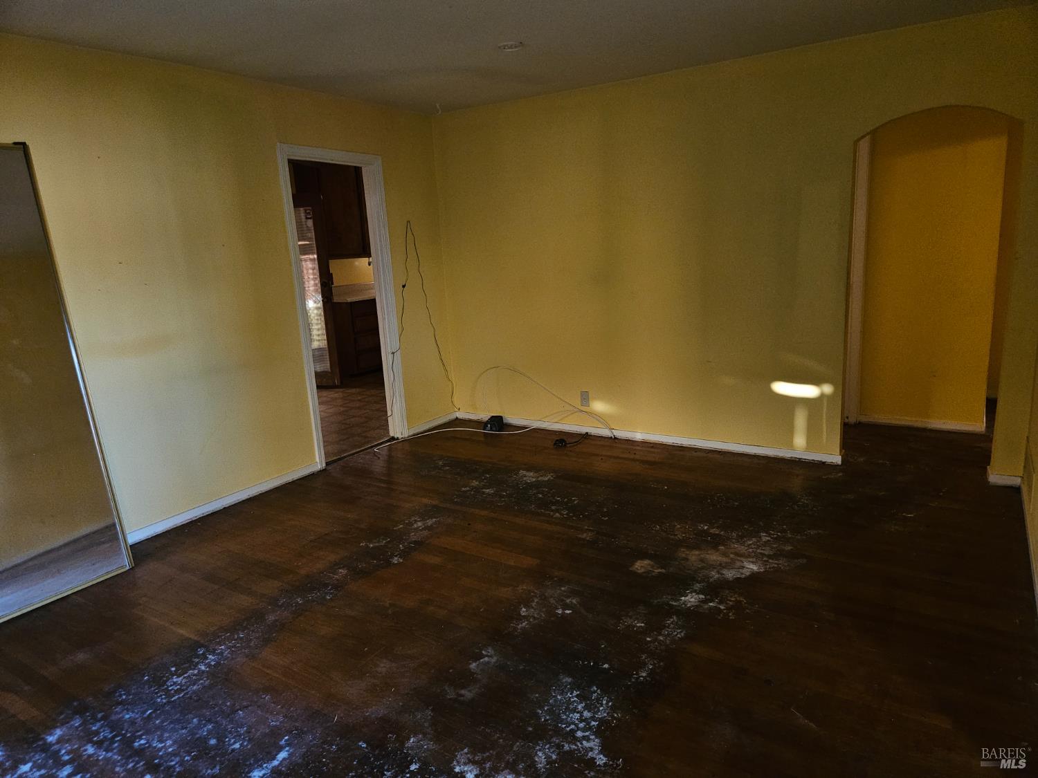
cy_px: 389
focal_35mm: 23
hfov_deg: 73.9
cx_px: 519
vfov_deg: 58.9
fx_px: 690
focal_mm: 5.4
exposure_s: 1/20
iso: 125
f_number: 1.8
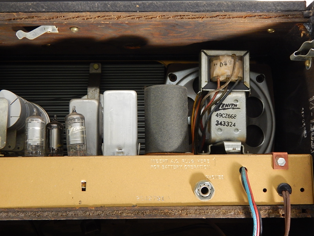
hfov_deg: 43.9
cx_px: 157
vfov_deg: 33.6
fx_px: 390
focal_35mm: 43
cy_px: 118
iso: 400
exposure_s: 1/13
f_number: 3.6
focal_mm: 7.7
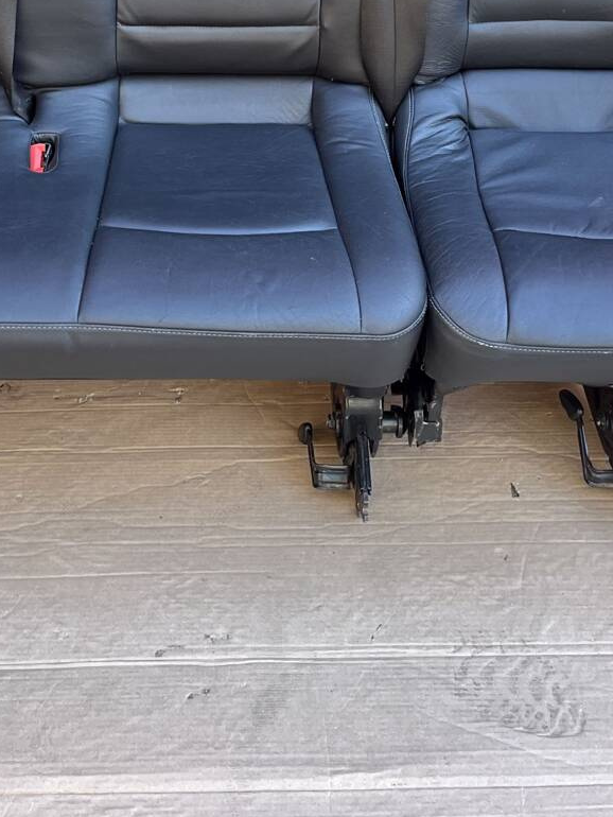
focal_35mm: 54
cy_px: 38
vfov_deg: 33.1
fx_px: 1274
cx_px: 223
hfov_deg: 26.9
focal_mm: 5.1
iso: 125
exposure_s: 1/121
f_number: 1.6
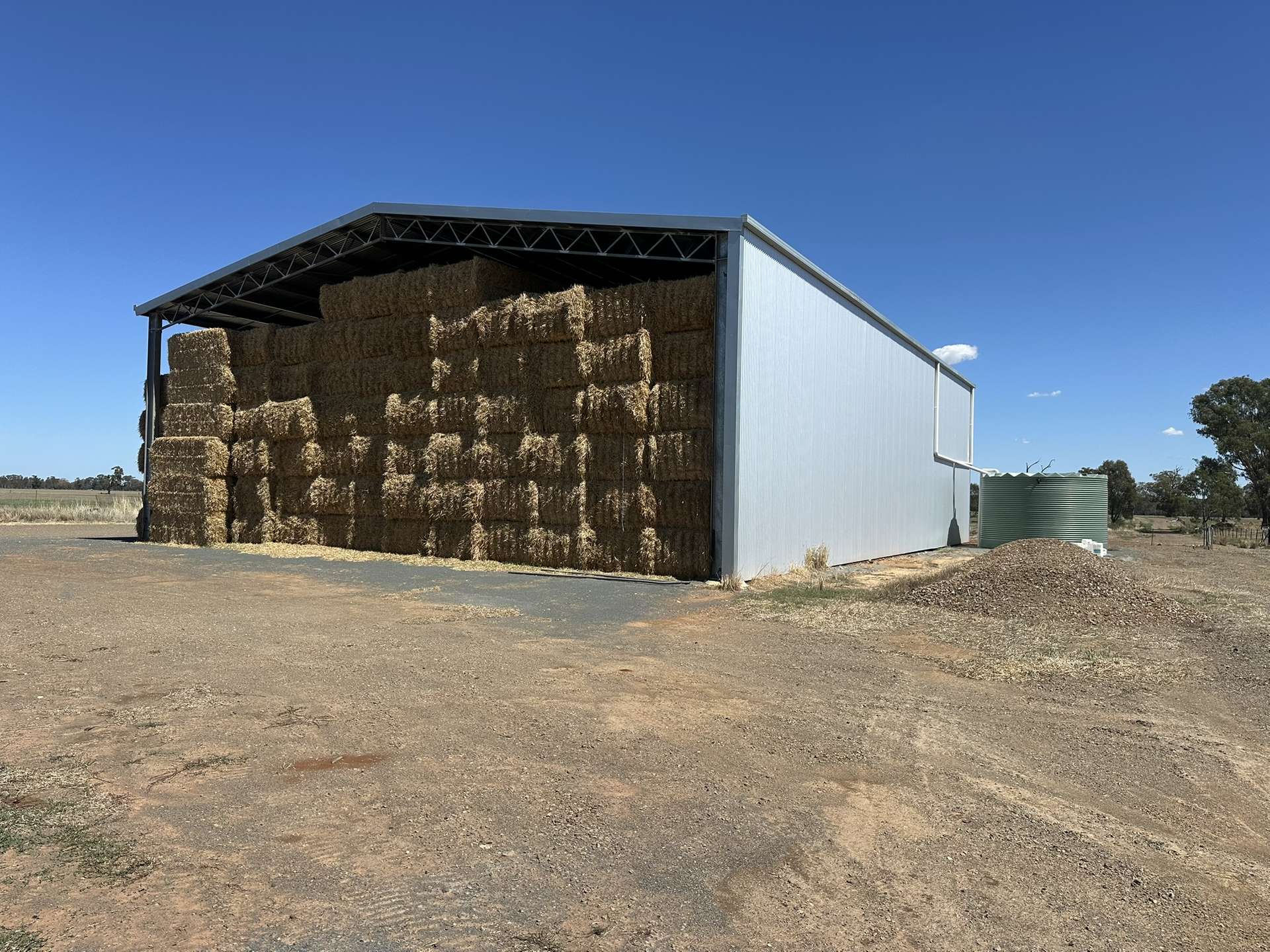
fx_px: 881
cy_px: 476
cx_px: 635
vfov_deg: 56.8
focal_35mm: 24
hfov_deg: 71.6
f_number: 1.78
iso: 80
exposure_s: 1/5848
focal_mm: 6.86
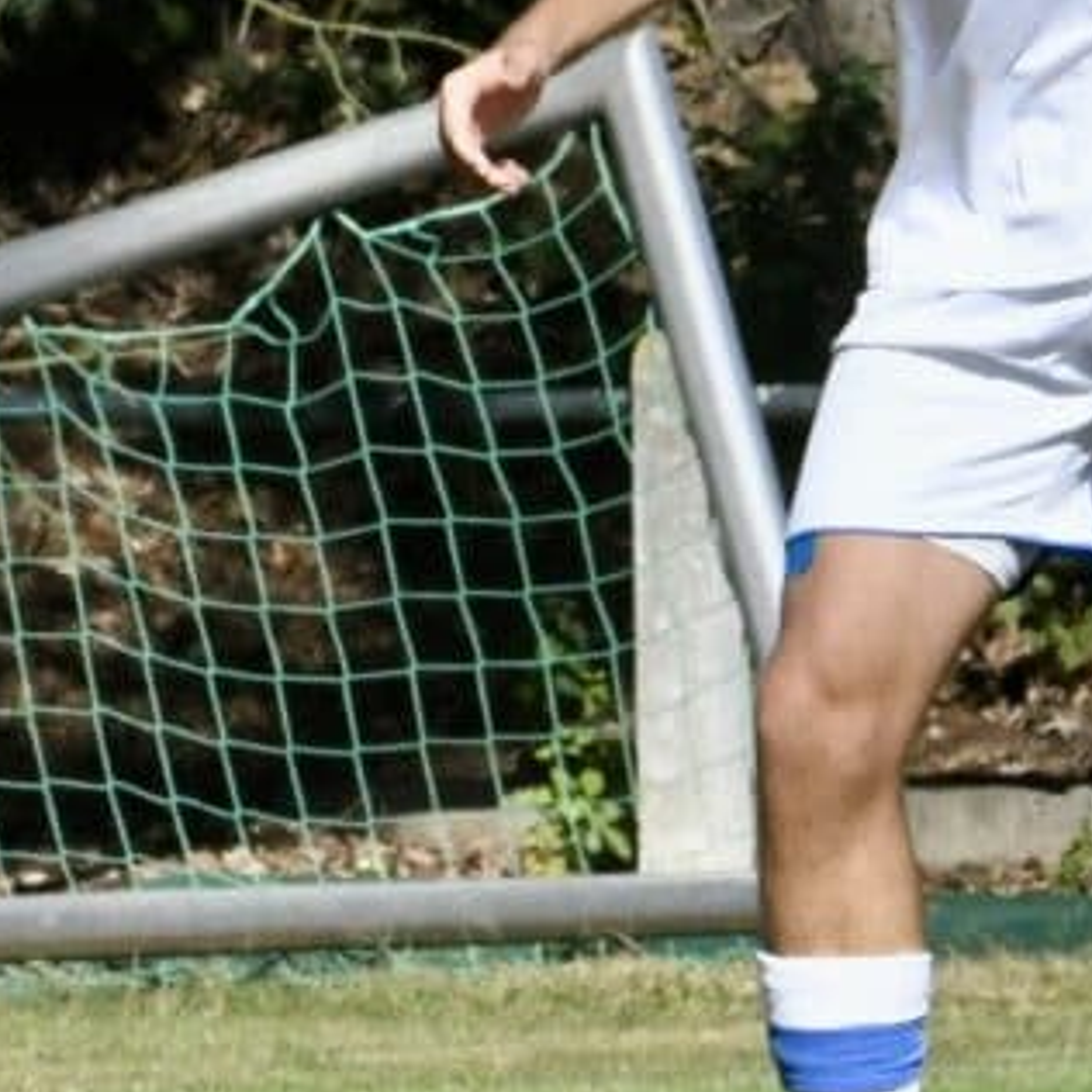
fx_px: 41258
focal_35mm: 1156
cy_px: -164
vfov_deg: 1.5
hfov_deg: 1.5
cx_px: -1261
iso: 2500
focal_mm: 210
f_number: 18
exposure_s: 1/1600
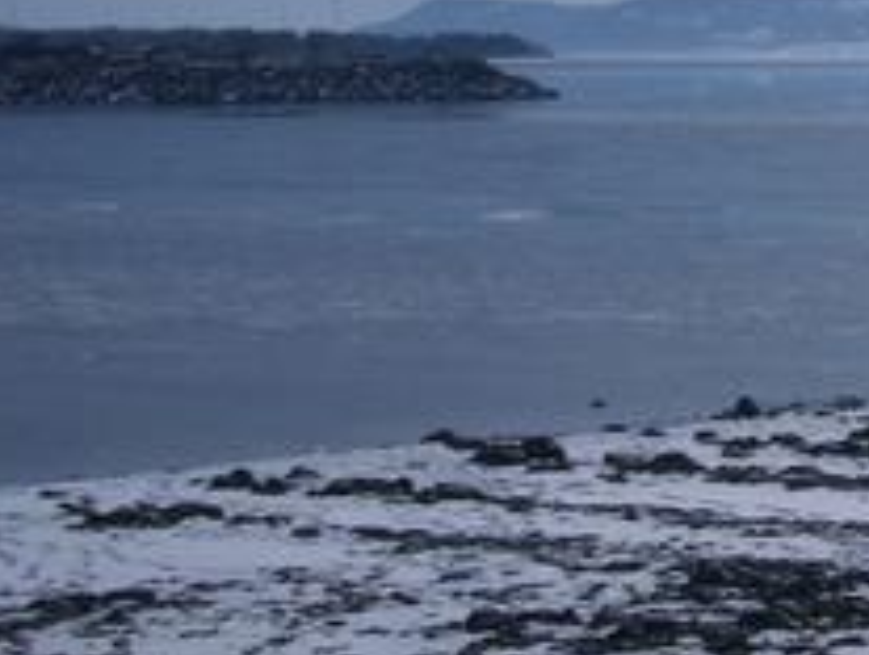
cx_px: 890
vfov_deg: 13.6
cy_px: 4
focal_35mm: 108
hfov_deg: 17.7
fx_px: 2716
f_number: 4.3
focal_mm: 5.8
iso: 50
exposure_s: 1/2000
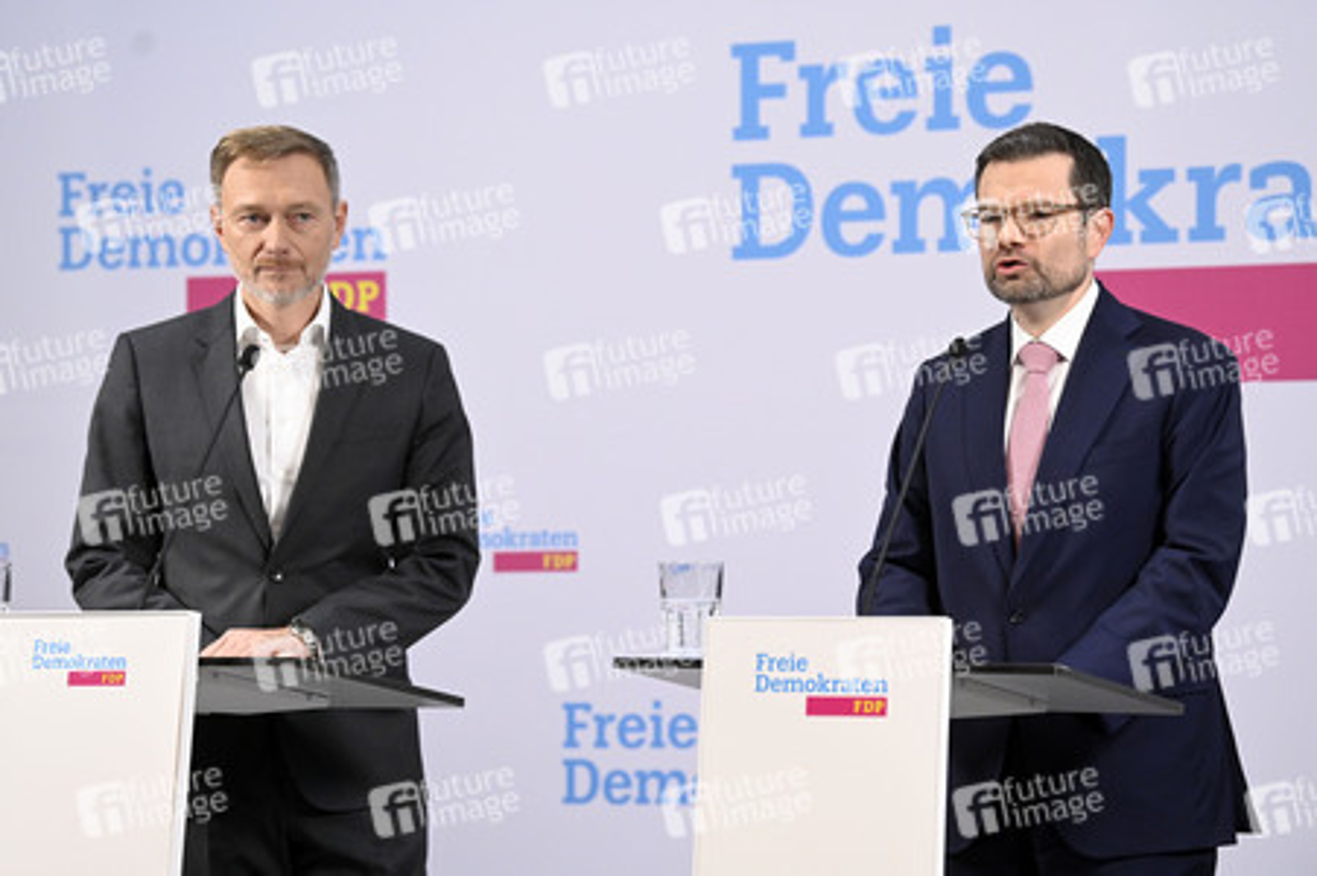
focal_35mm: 150
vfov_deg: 9.1
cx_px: 658
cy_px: 438
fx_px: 5483
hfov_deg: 13.7
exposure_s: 1/800
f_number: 4
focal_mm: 150
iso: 5000
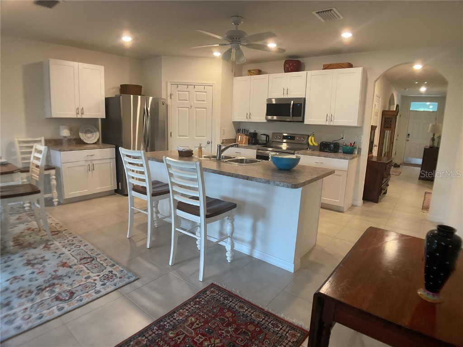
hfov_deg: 61.7
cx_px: 232
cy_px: 174
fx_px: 388
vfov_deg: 48.2
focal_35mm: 29
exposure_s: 1/60
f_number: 1.8
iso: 100
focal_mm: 3
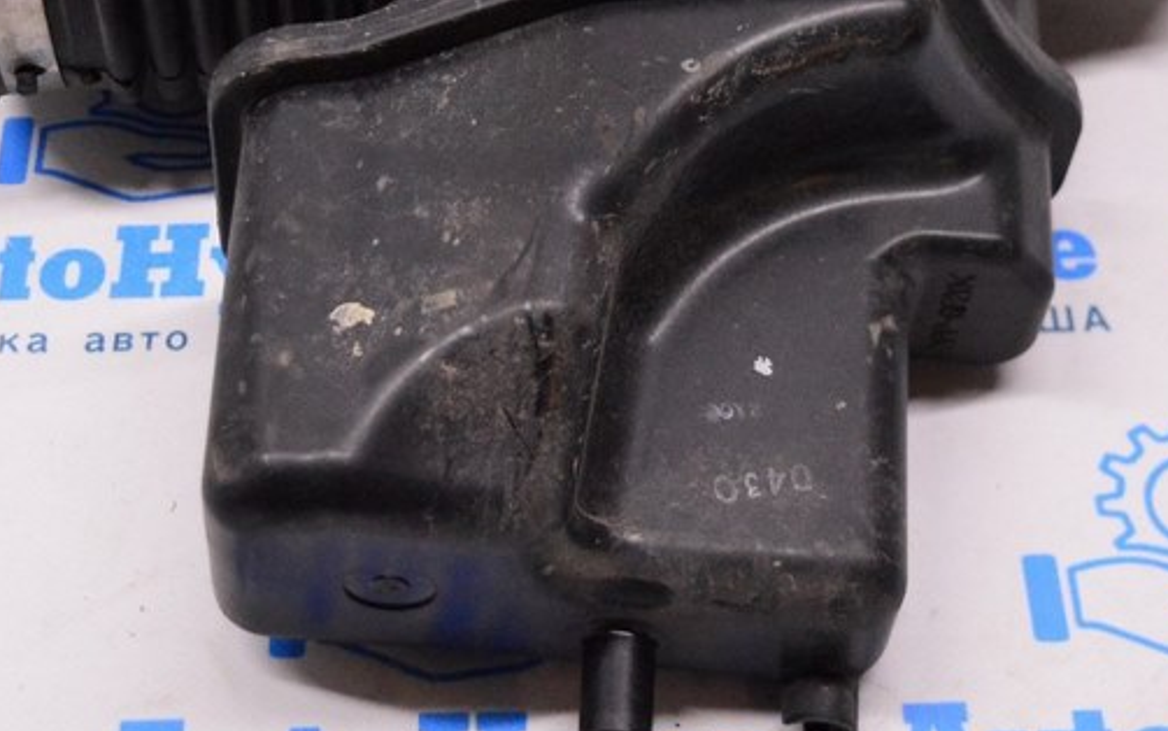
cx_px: 530
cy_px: 120
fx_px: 2579
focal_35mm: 81
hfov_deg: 25.5
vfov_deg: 16.0
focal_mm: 26
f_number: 4
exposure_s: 1/400
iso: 3200
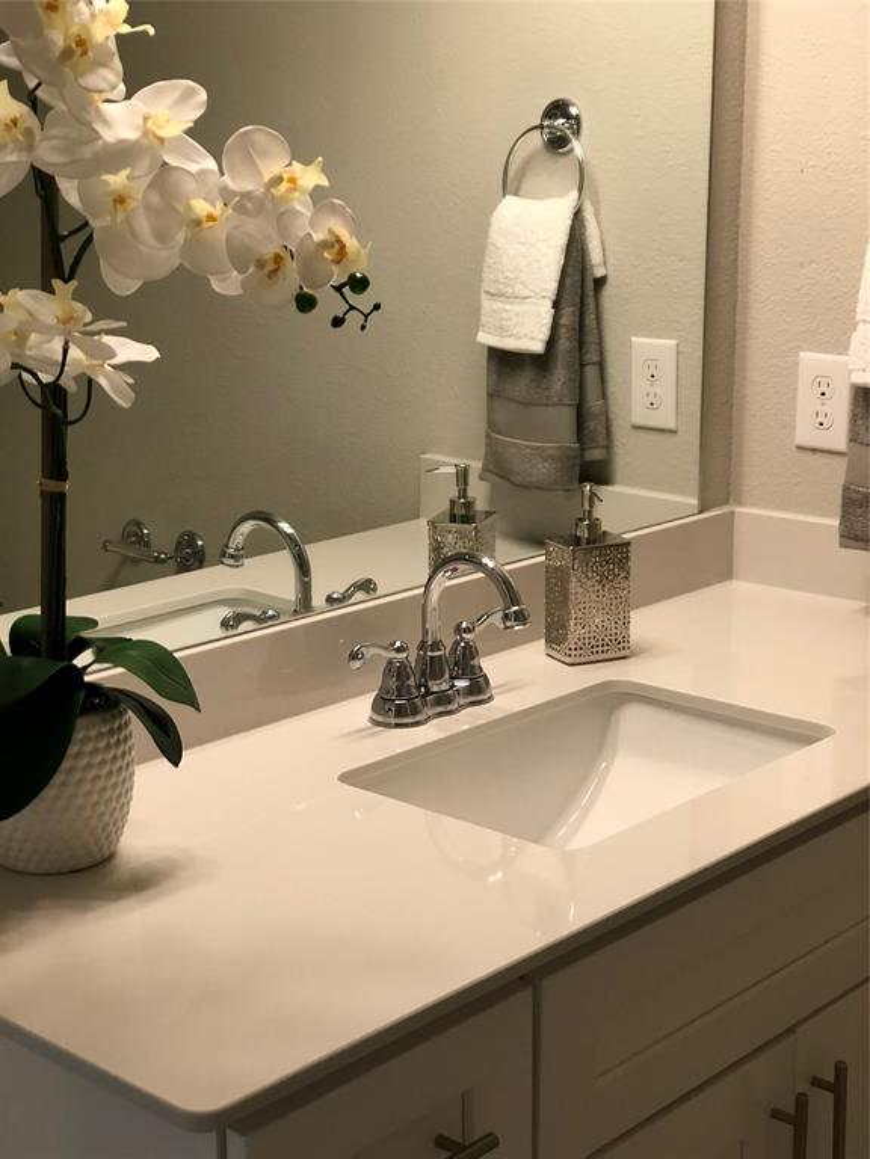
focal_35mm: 57
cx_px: 435
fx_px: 1910
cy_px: 580
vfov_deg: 33.8
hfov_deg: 25.7
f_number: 2.8
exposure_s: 1/60
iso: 125
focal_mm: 6.6
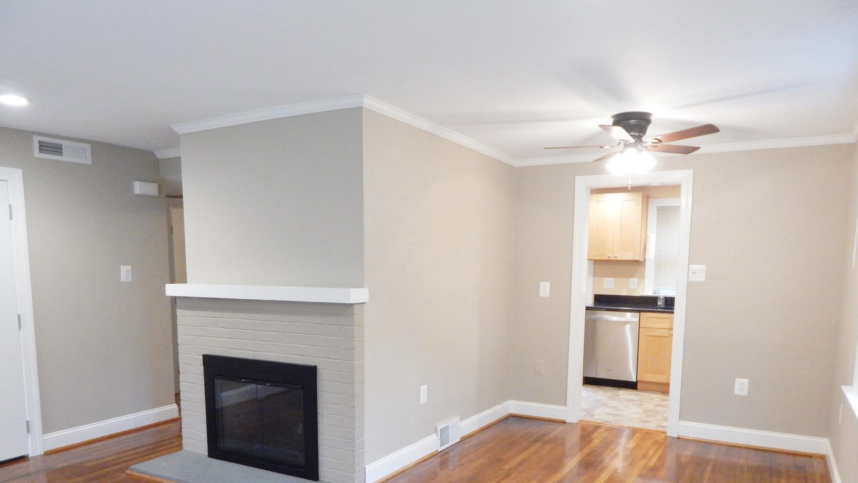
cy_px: 344
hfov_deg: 71.9
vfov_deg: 43.4
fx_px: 592
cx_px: 446
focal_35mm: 26
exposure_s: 1/25
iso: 400
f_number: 3
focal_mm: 4
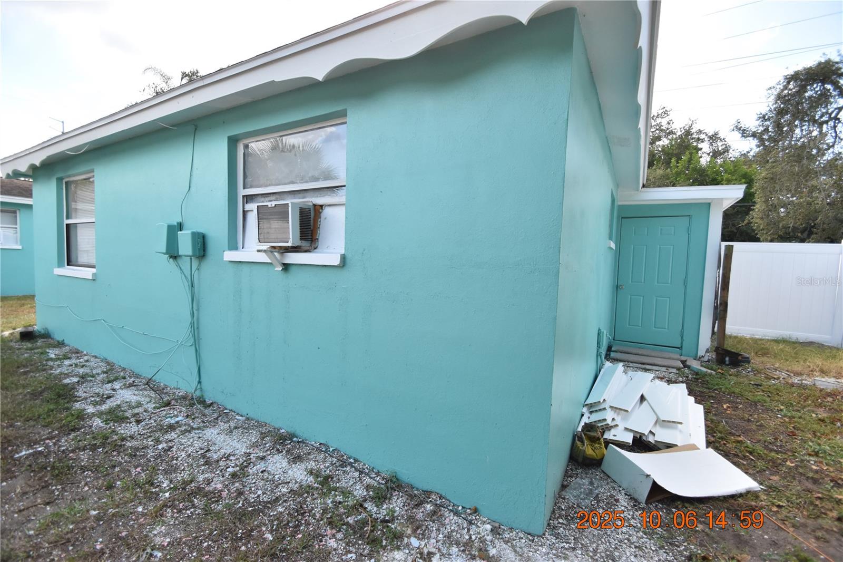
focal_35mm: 15
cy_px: 281
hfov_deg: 100.4
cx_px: 422
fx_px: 351
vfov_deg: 77.3
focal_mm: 10
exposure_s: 1/1500
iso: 800
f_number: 3.5
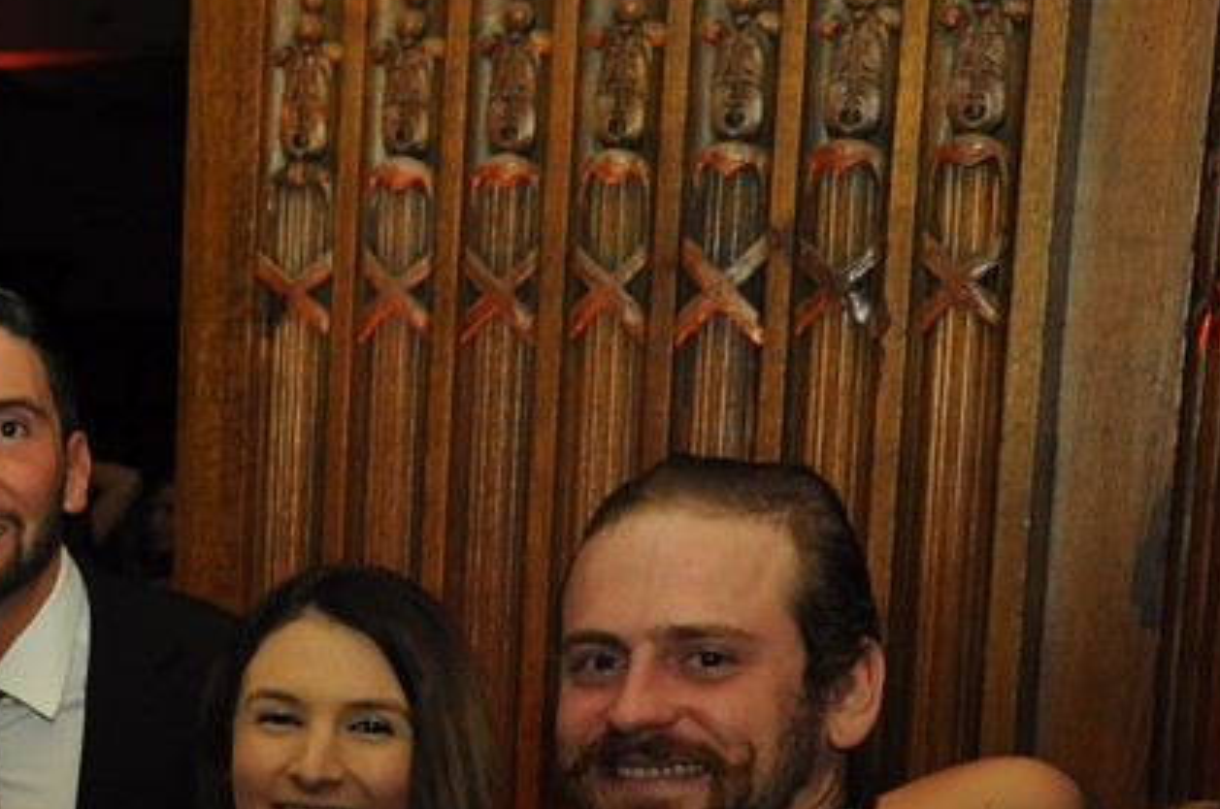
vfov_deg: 14.3
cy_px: 920
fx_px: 3147
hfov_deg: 21.0
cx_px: -79
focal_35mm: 93
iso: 800
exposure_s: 1/60
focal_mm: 26
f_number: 5.6
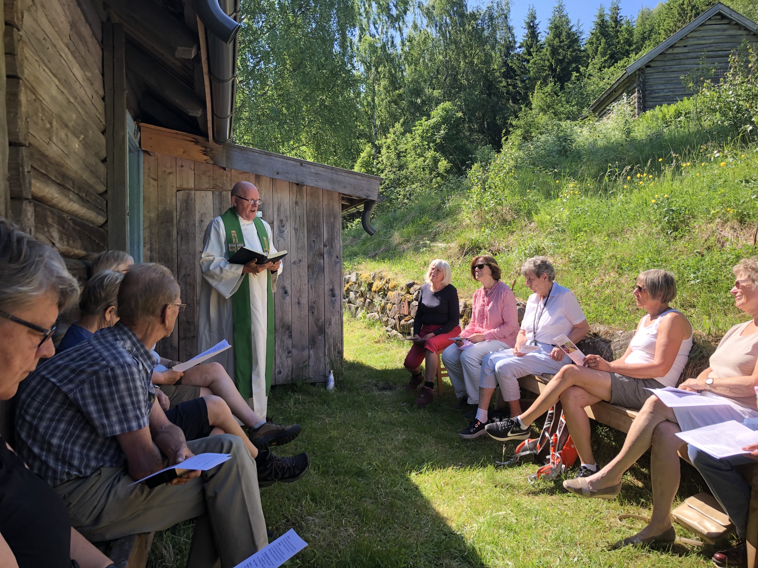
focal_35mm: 28
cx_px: 379
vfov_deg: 49.7
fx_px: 613
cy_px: 284
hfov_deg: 63.4
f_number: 1.8
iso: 20
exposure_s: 1/361
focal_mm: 3.99
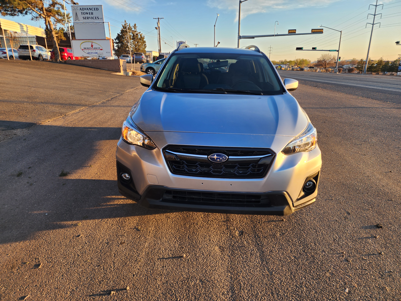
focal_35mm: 23
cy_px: 150
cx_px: 200
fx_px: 266
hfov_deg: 73.9
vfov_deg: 58.9
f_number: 1.8
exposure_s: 1/180
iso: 20
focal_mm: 6.4
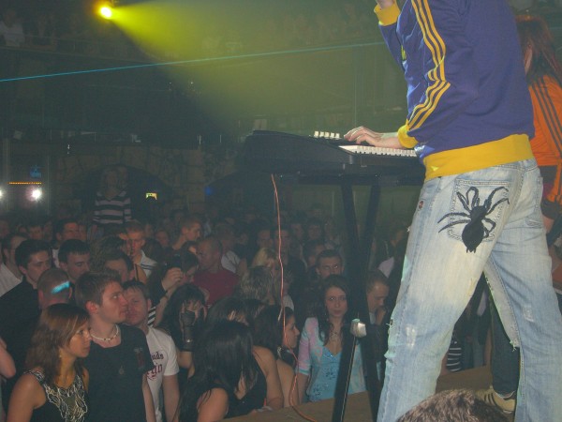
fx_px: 925
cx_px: 281
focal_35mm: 57
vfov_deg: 25.7
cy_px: 211
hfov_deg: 33.8
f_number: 3.6
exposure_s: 1/60
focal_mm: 11.8
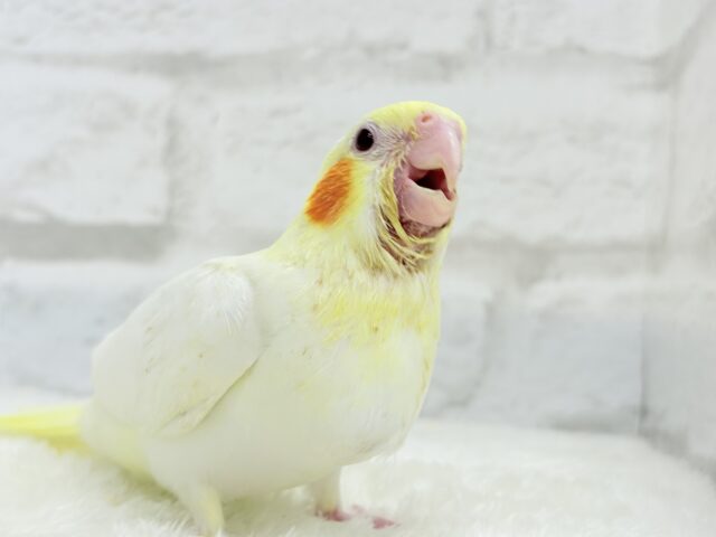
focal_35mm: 52
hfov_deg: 36.8
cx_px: 358
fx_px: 1076
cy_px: 268
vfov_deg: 28.0
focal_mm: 5.96
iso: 64
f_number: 1.6
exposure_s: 1/100
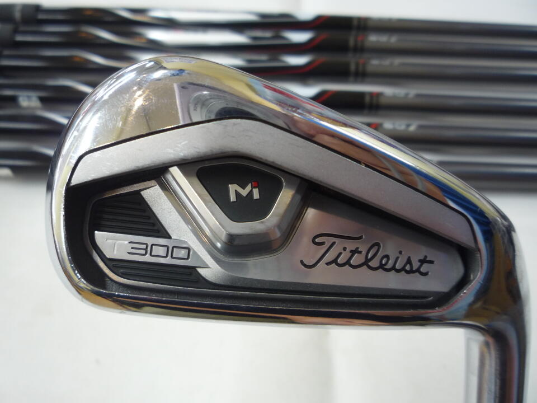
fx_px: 465
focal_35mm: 30
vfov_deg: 46.8
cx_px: 268
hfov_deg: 60.0
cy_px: 202
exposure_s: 1/30
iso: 160
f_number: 3.3
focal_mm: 5.2
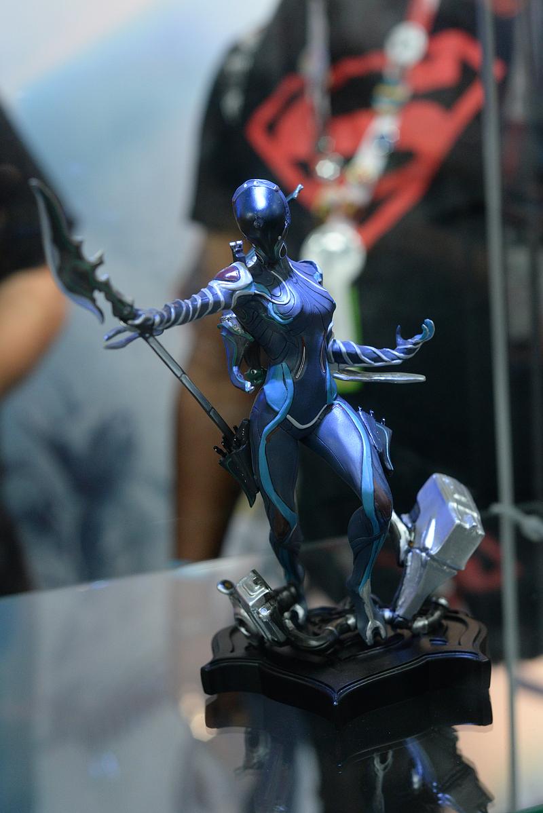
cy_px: 406
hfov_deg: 27.0
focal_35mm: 50
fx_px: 1130
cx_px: 272
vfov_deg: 39.6
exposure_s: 1/100
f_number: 5
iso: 3200
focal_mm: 50
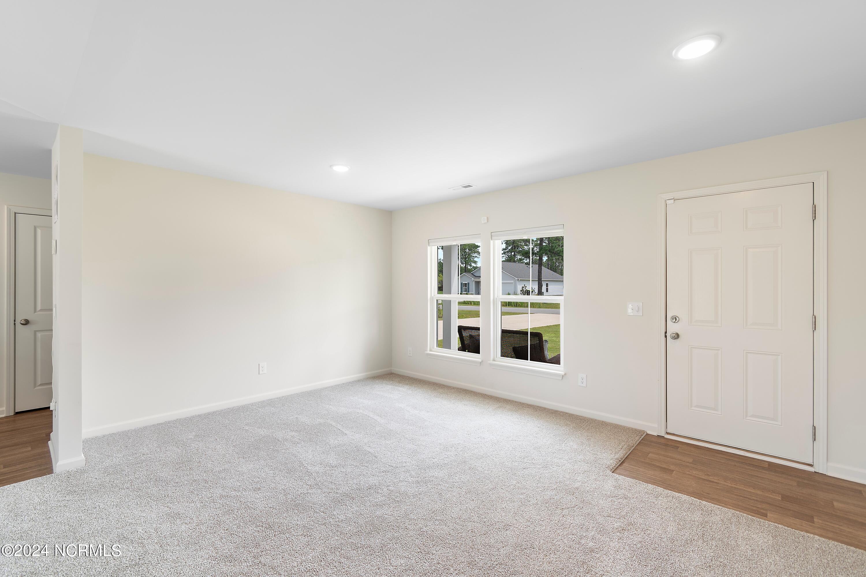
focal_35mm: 15
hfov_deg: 100.4
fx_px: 361
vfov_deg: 77.3
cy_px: 288
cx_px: 433
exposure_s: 1/5
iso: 100
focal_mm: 10
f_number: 4.5
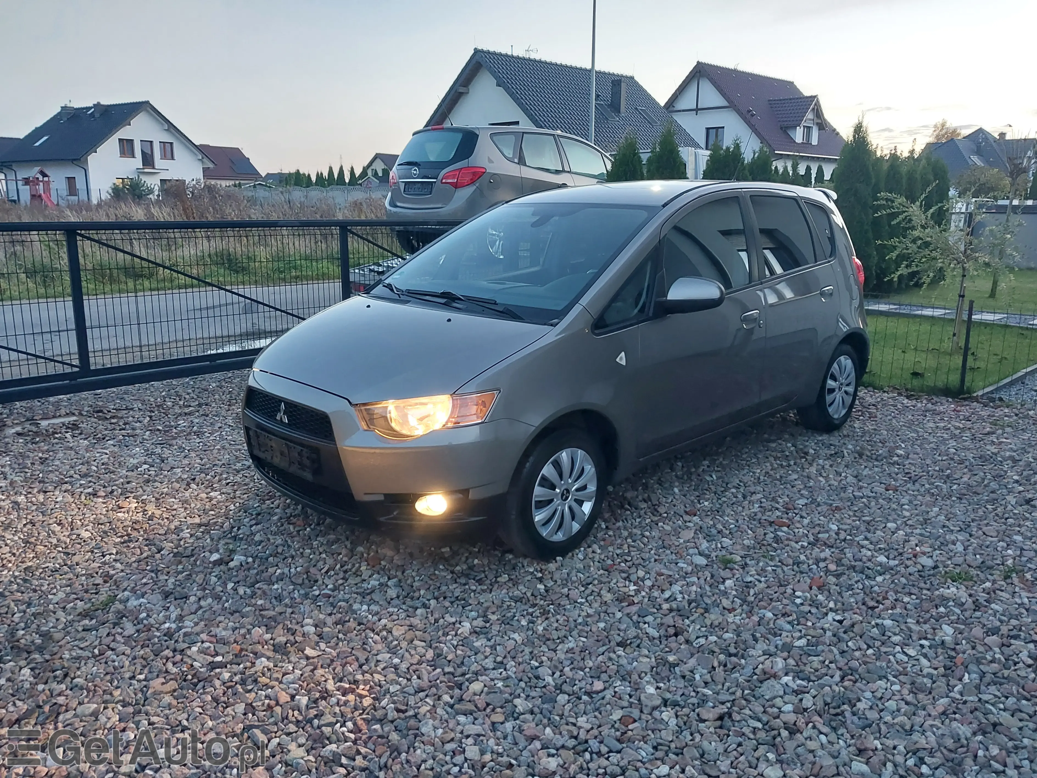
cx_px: 518
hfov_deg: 60.0
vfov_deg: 46.8
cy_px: 389
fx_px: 899
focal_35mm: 30
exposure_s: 1/24
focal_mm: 4.6
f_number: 1.8
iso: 320
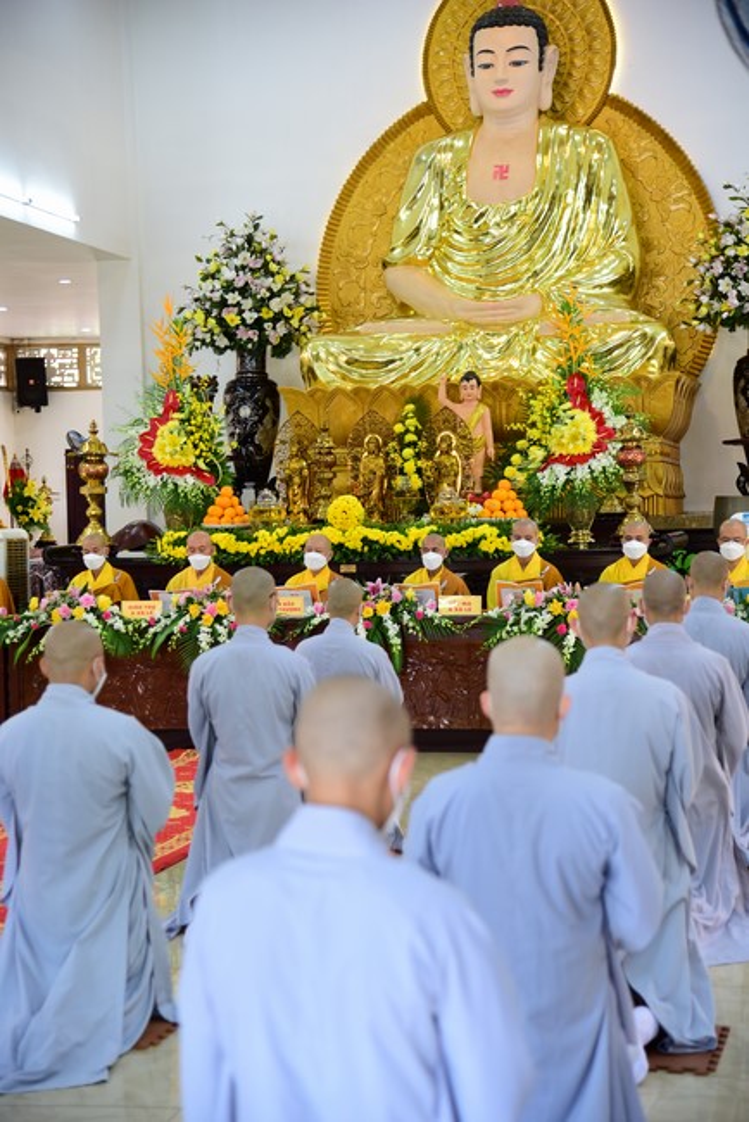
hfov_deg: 20.6
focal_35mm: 66
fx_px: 2057
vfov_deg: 30.5
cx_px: 374
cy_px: 561
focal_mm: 66
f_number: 4
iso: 800
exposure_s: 1/60
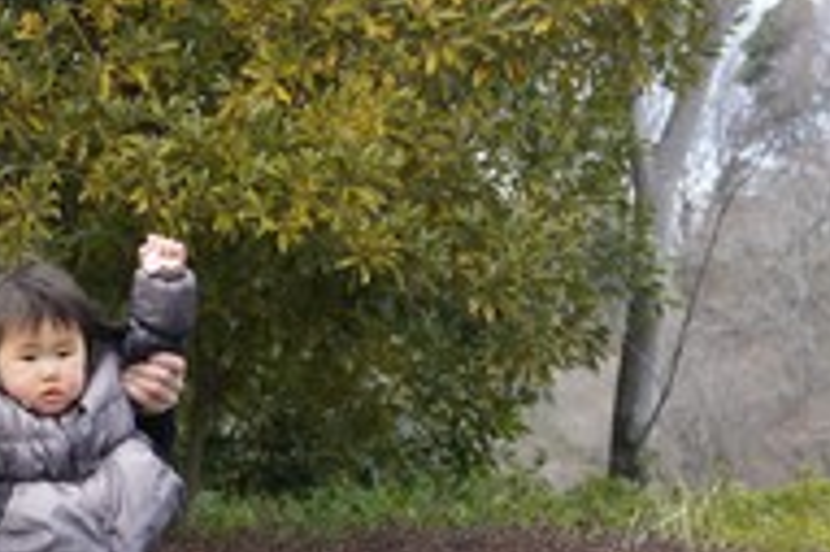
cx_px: 152
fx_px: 3986
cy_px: 548
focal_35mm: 173
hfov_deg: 11.8
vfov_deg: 7.9
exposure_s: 1/250
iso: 640
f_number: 5.6
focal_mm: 55
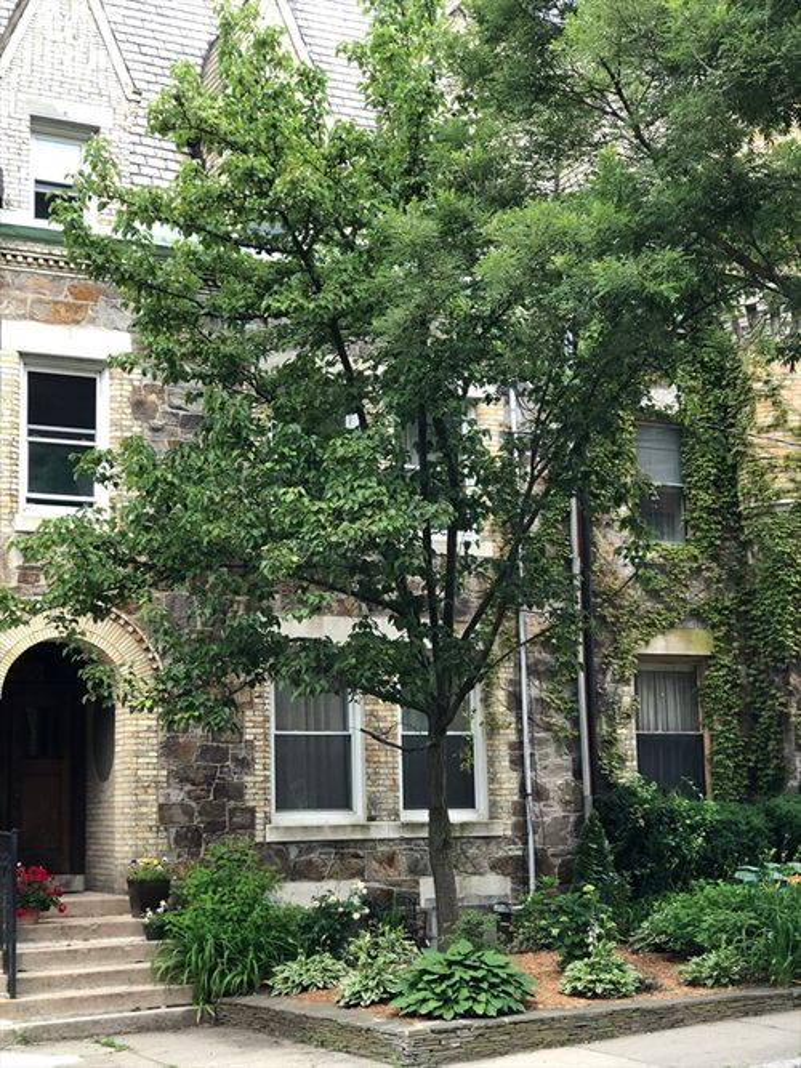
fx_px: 1759
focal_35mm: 57
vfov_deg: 33.8
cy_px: 534
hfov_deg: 25.7
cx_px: 400
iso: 64
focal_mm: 6.6
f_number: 2.8
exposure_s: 1/120
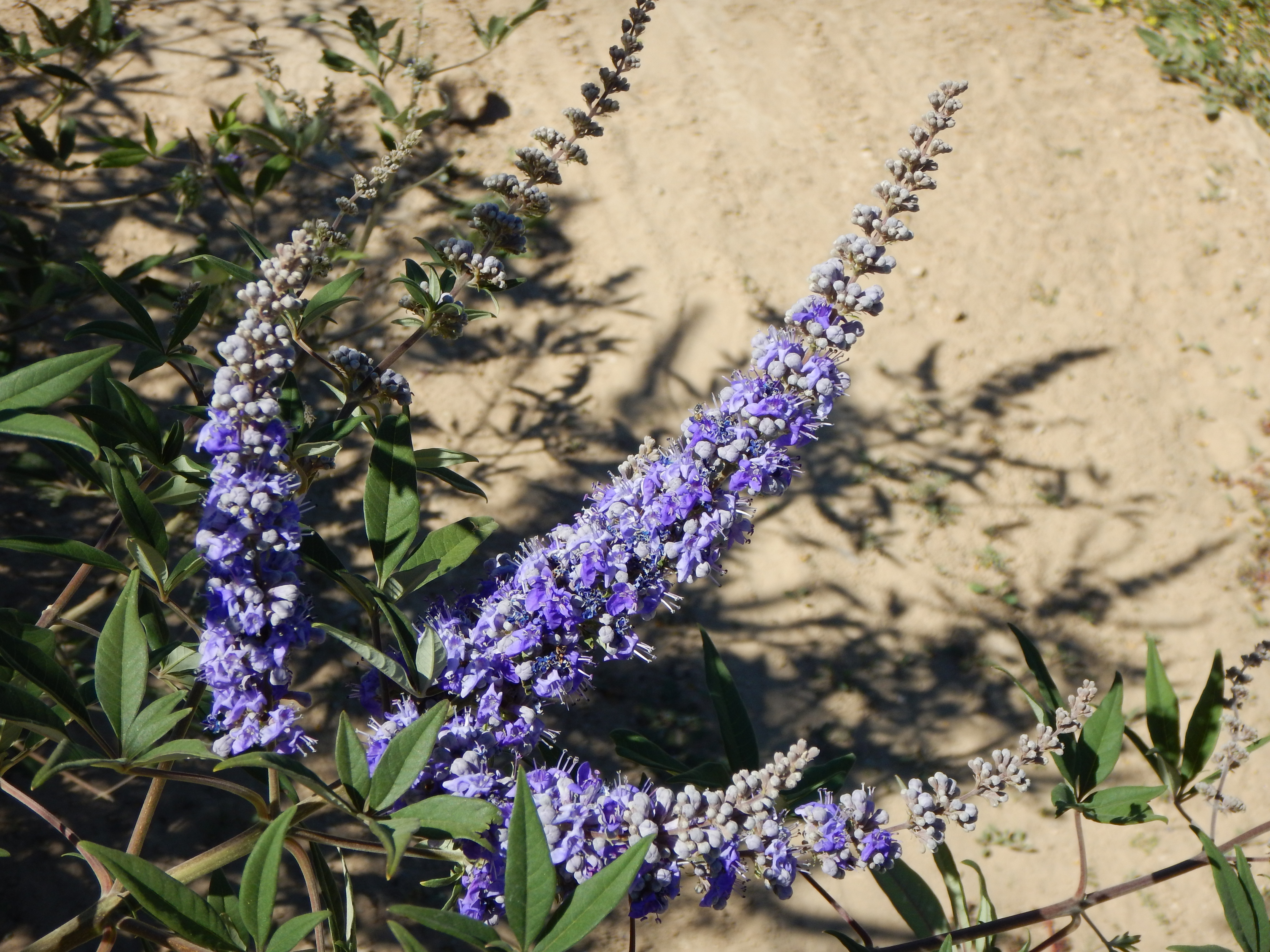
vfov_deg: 26.1
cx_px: 635
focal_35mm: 56
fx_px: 2055
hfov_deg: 34.3
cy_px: 476
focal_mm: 10.1
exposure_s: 1/800
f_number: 4.4
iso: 125
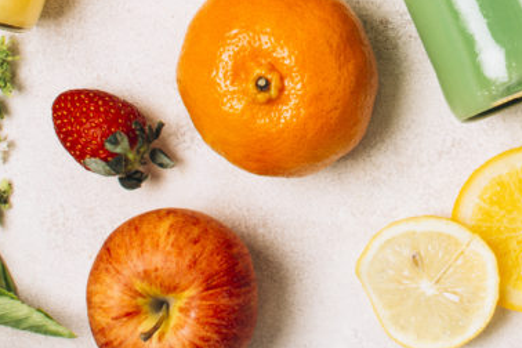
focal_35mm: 142
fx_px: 2064
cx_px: 472
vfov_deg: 9.5
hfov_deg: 14.3
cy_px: -96
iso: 160
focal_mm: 35
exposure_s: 1/160
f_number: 8
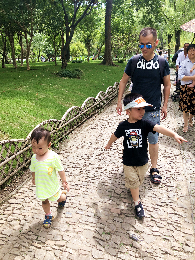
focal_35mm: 28
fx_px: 210
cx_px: 98
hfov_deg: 49.7
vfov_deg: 63.4
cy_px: 130
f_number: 1.8
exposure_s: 1/306
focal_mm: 3.99
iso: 20
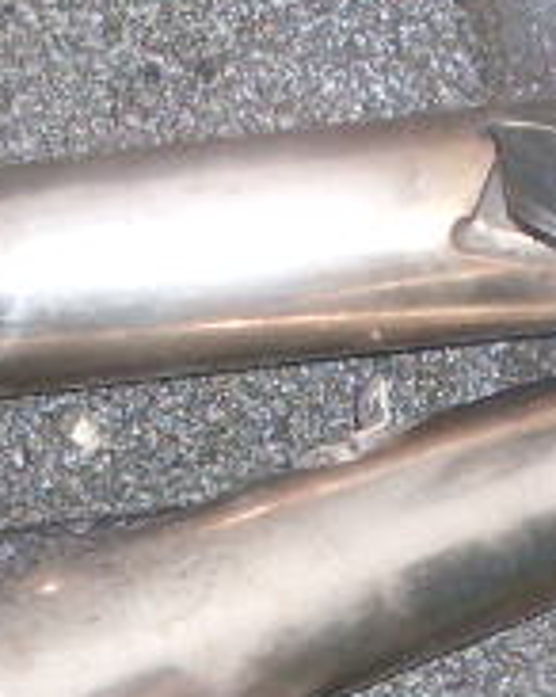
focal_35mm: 208
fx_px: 4286
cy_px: 865
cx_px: 644
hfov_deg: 7.4
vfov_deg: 9.2
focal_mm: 6.3
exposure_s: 1/45
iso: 100
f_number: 2.8
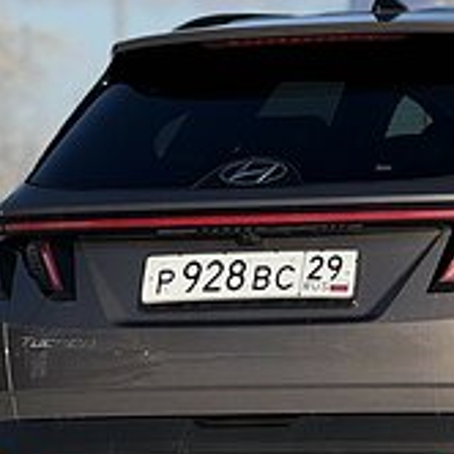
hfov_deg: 5.0
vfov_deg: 5.0
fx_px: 5193
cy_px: 293
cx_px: 572
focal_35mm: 350
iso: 64
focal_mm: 15.66
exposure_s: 1/2283
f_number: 2.8
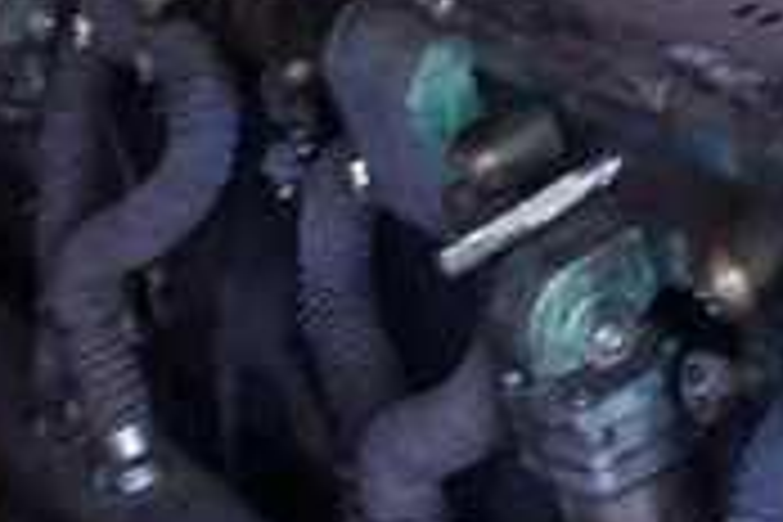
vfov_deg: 9.2
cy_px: -511
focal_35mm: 141
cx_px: 729
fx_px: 3067
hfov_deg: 14.4
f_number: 3.5
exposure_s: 1/10
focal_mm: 16
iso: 3200
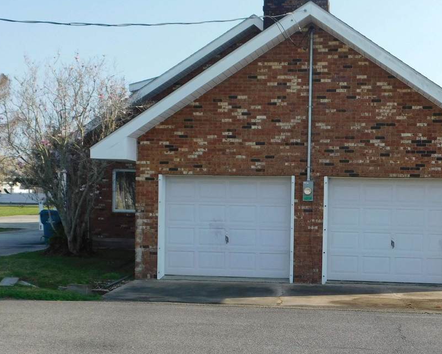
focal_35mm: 56
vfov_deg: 27.0
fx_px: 733
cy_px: 226
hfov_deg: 33.4
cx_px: 282
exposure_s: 1/800
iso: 125
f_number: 3.5
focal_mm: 6.3
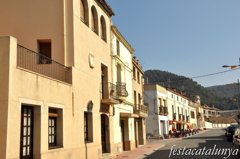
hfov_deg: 48.0
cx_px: 120
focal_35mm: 40
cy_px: 80
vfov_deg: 32.9
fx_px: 270
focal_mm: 27
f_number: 11
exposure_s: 1/500
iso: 320
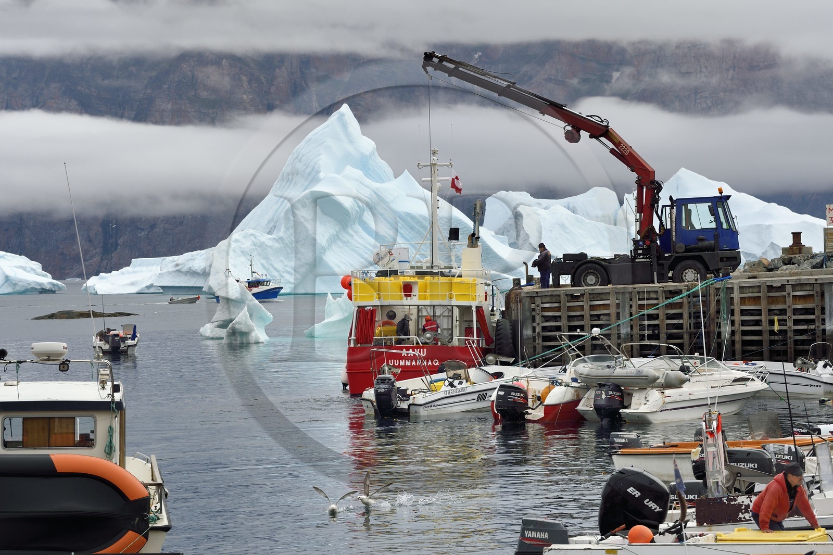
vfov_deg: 11.4
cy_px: 278
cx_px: 416
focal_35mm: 120
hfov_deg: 17.1
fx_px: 2776
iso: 400
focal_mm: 120
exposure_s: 1/500
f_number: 8
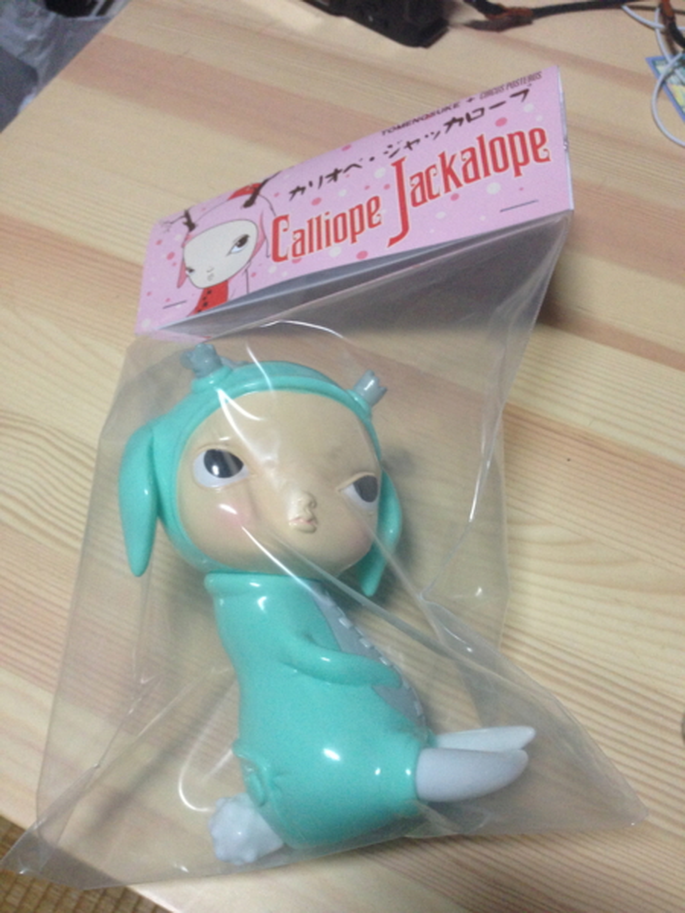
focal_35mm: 33
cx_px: 342
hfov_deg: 42.9
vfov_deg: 55.4
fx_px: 871
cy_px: 456
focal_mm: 4.13
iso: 250
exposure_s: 1/20
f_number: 2.4
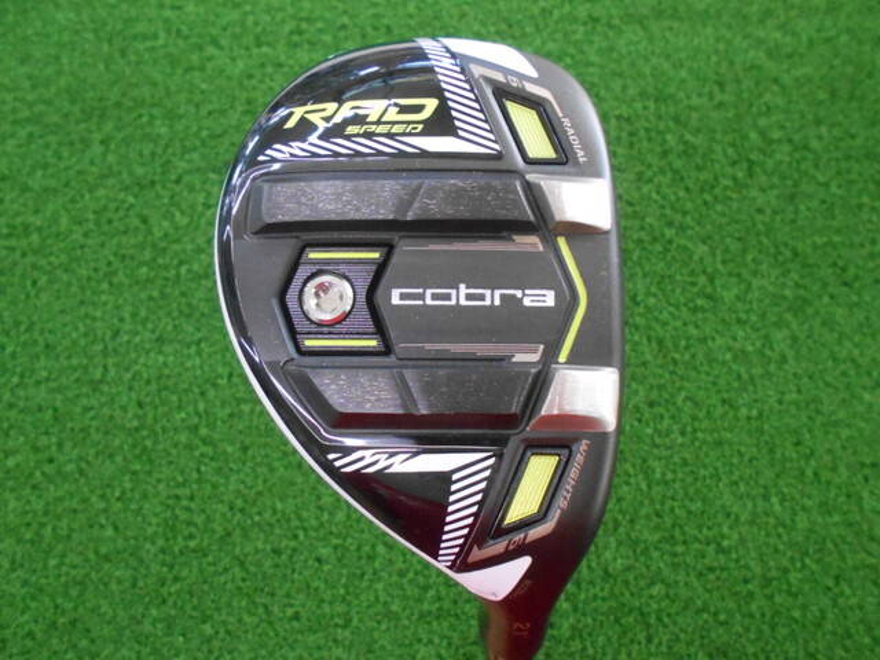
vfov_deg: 53.1
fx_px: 661
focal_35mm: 26
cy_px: 330
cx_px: 440
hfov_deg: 67.3
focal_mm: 4.6
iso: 800
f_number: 3.2
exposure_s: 1/160
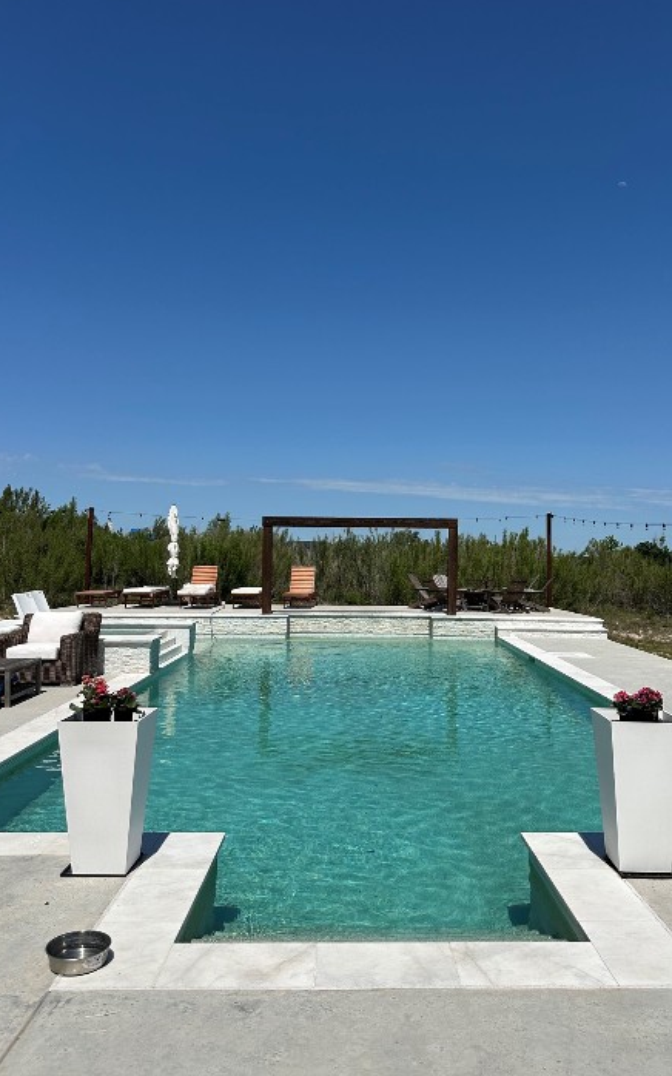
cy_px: 535
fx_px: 821
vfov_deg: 66.5
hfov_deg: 44.4
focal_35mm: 28
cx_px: 378
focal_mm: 6.86
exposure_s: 1/12048
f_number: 1.78
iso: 80
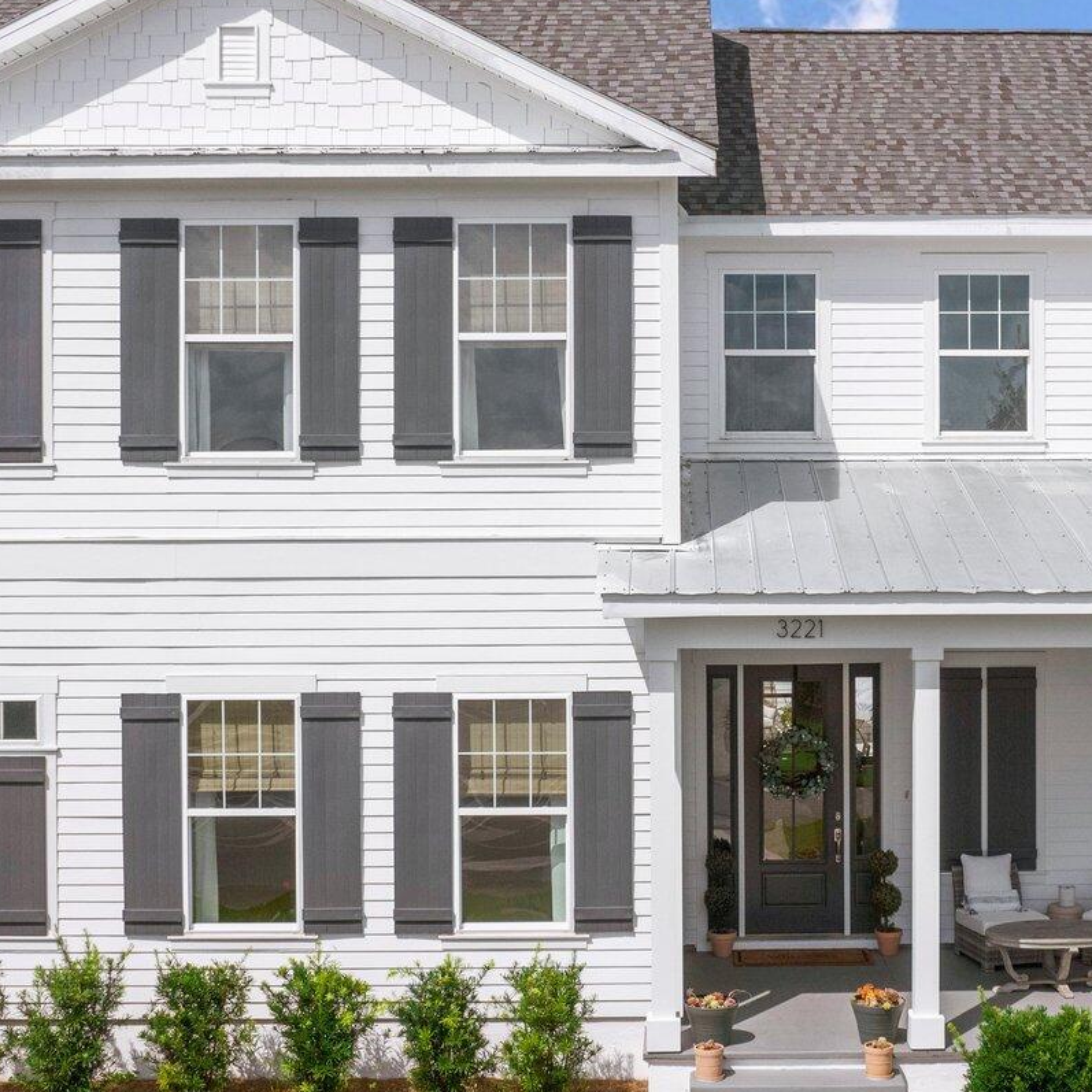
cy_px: 564
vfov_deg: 35.4
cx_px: 714
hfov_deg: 35.1
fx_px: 1713
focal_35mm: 48
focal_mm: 8.38
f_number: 2.8
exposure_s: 1/5000
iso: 100
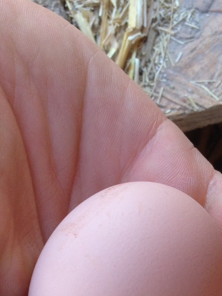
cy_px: 249
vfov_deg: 19.0
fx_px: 872
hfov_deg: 14.5
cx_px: 143
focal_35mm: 102
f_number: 2.4
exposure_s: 1/120
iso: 64
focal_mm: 4.12
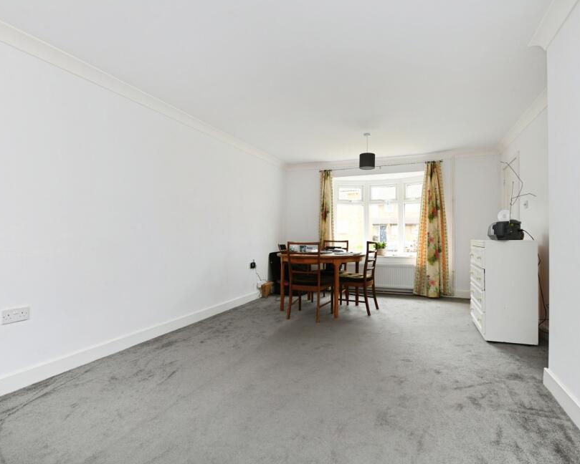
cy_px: 239
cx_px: 303
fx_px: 326
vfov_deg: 70.9
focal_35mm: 19
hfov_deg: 83.2
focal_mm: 16
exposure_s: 1/80
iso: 800
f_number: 8
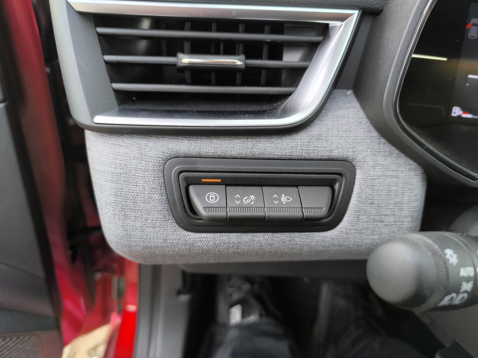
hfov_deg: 73.9
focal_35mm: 23
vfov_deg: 58.9
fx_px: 318
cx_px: 239
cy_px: 179
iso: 640
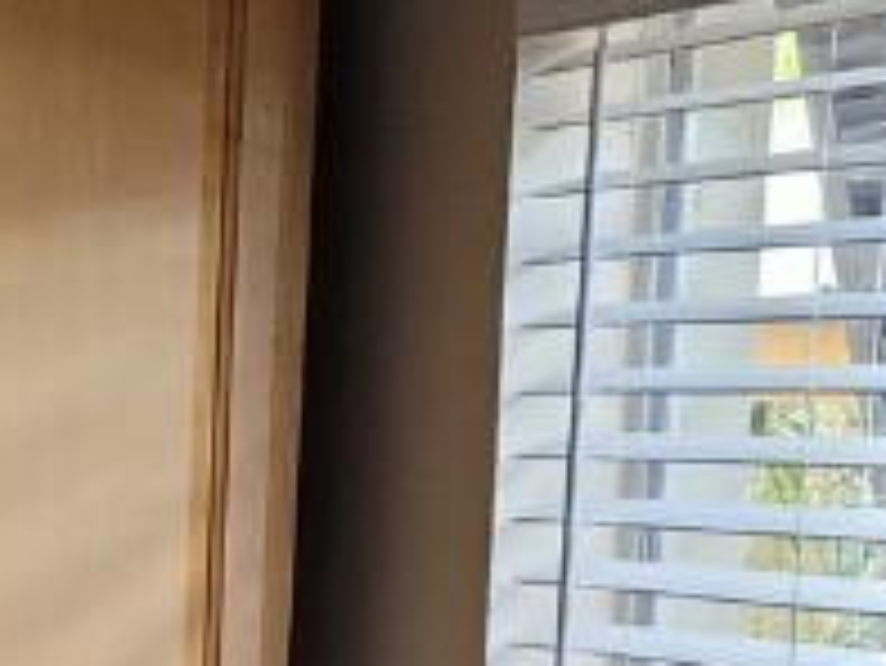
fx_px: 3457
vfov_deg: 9.9
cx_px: -126
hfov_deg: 14.2
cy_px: 1472
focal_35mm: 135
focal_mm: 5.4
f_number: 1.8
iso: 250
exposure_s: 1/60
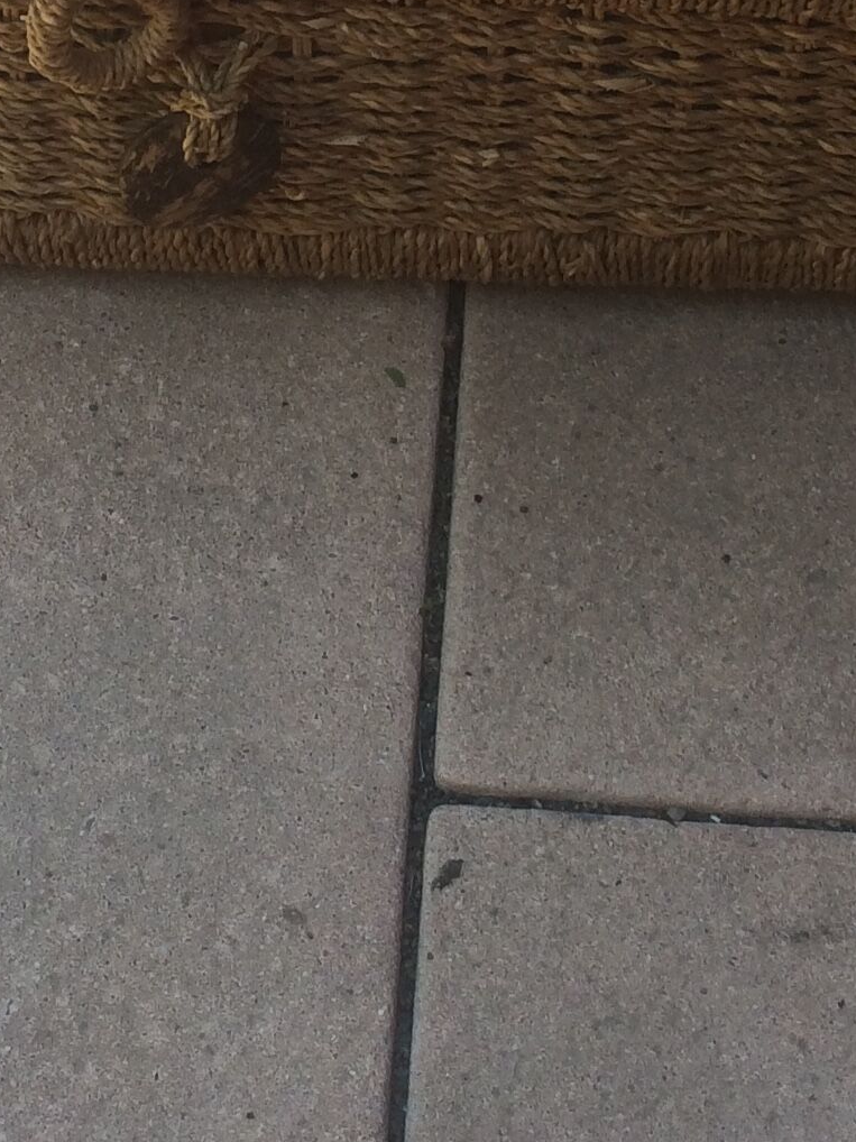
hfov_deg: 15.8
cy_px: 191
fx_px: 3068
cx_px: 231
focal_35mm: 93
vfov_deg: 20.8
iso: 32
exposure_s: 1/345
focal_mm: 4.15
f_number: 2.2
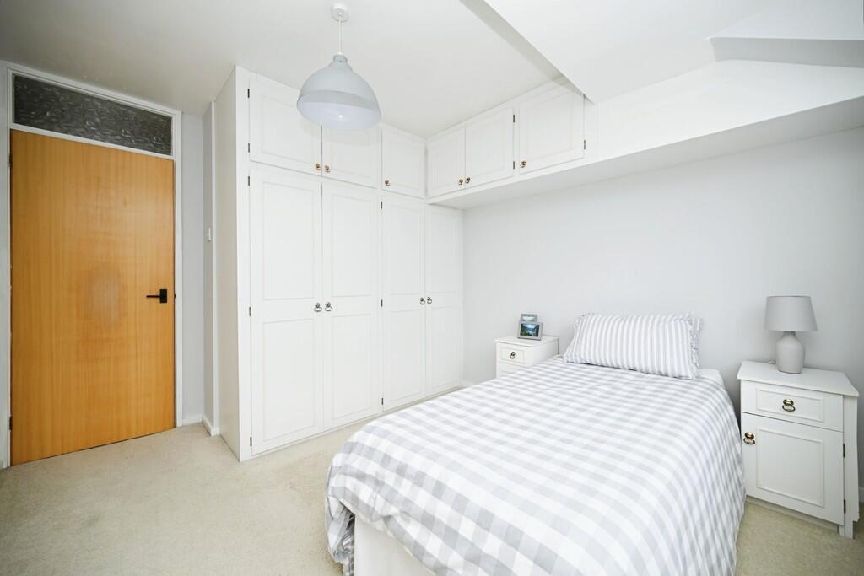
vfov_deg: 81.2
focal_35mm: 14
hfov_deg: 104.2
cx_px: 432
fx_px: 336
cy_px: 288
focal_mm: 14
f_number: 4
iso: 125
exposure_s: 1/60
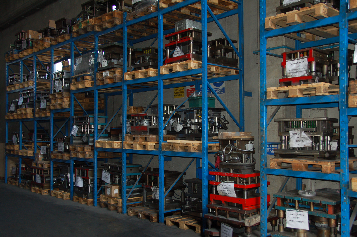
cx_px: 178
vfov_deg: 34.1
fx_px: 386
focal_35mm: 39
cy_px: 118
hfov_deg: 49.6
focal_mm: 26
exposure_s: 1/60
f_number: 4
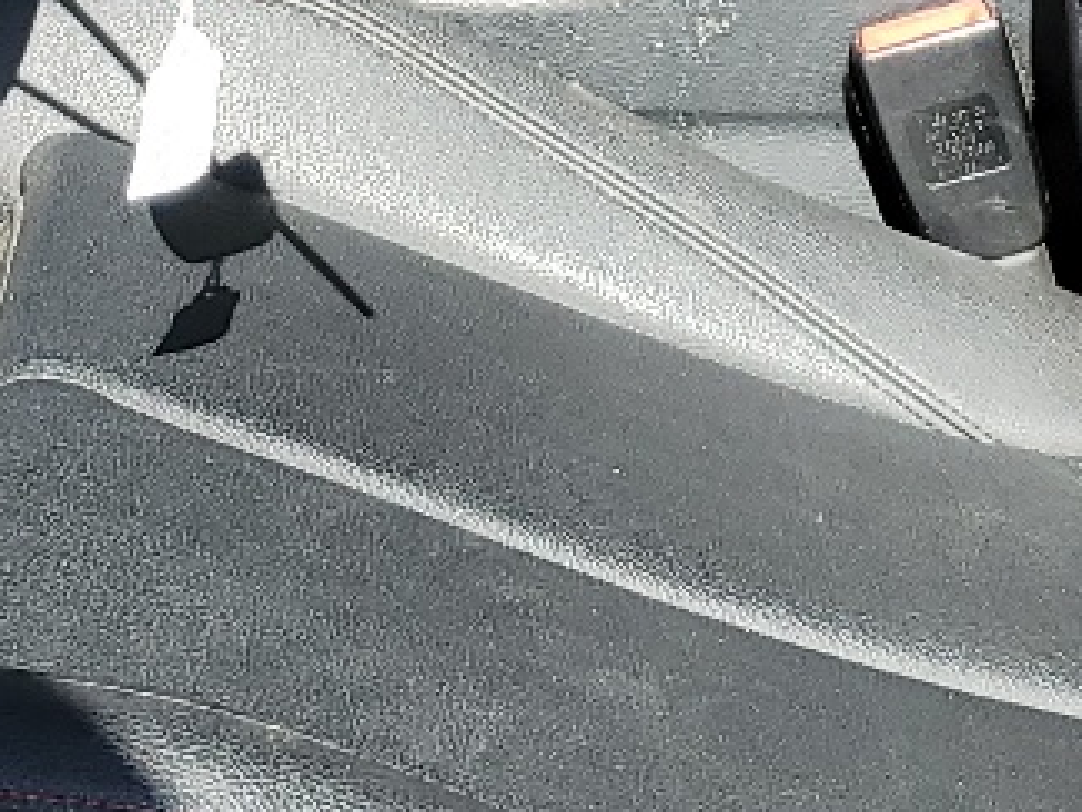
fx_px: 4002
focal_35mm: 128
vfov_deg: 11.0
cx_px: 423
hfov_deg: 15.4
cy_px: -493
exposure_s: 1/833
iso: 50
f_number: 1.5
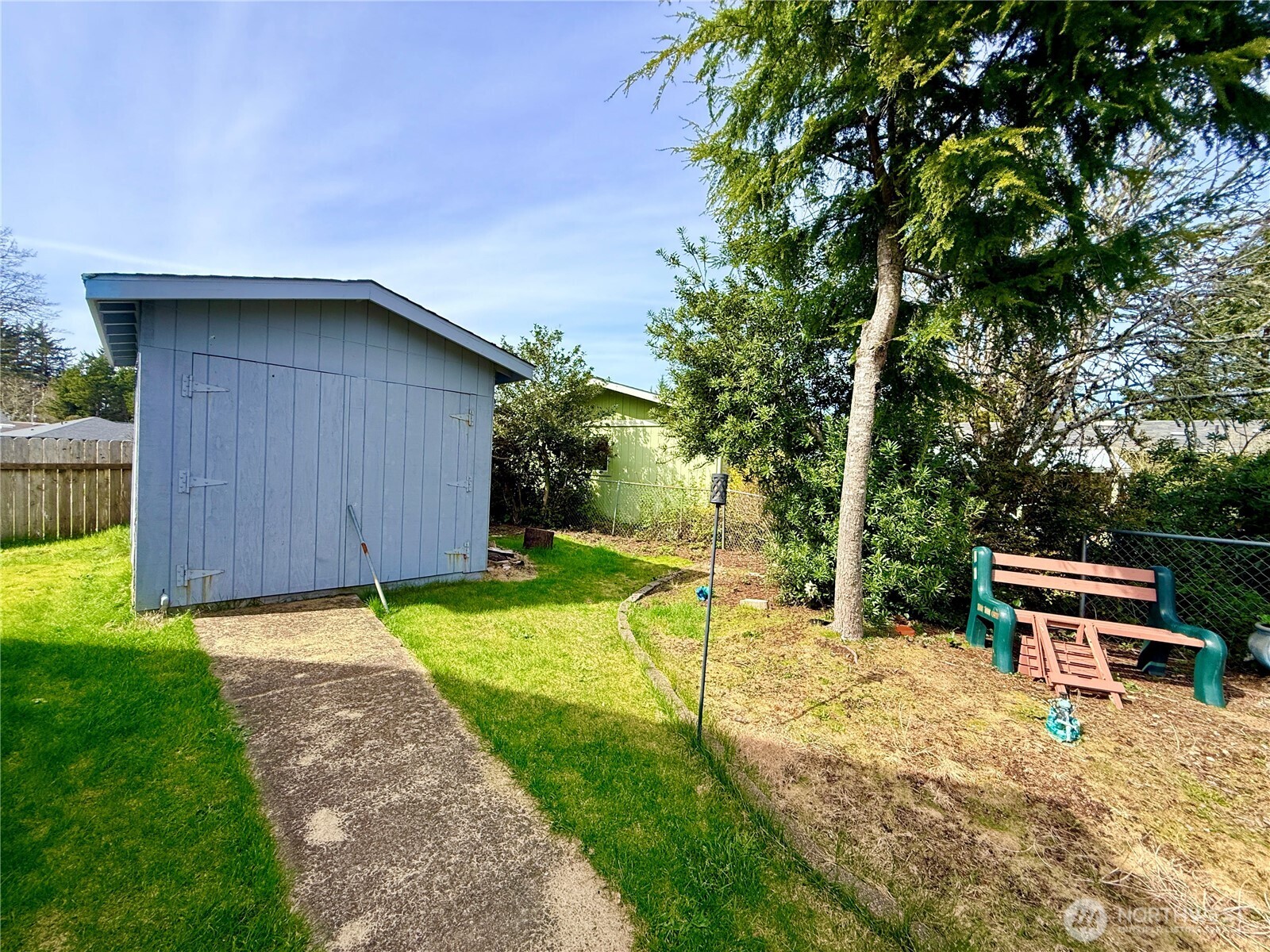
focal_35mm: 14
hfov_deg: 102.1
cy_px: 476
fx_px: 514
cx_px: 635
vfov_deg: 85.7
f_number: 2.2
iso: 64
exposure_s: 1/1017
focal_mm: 2.22
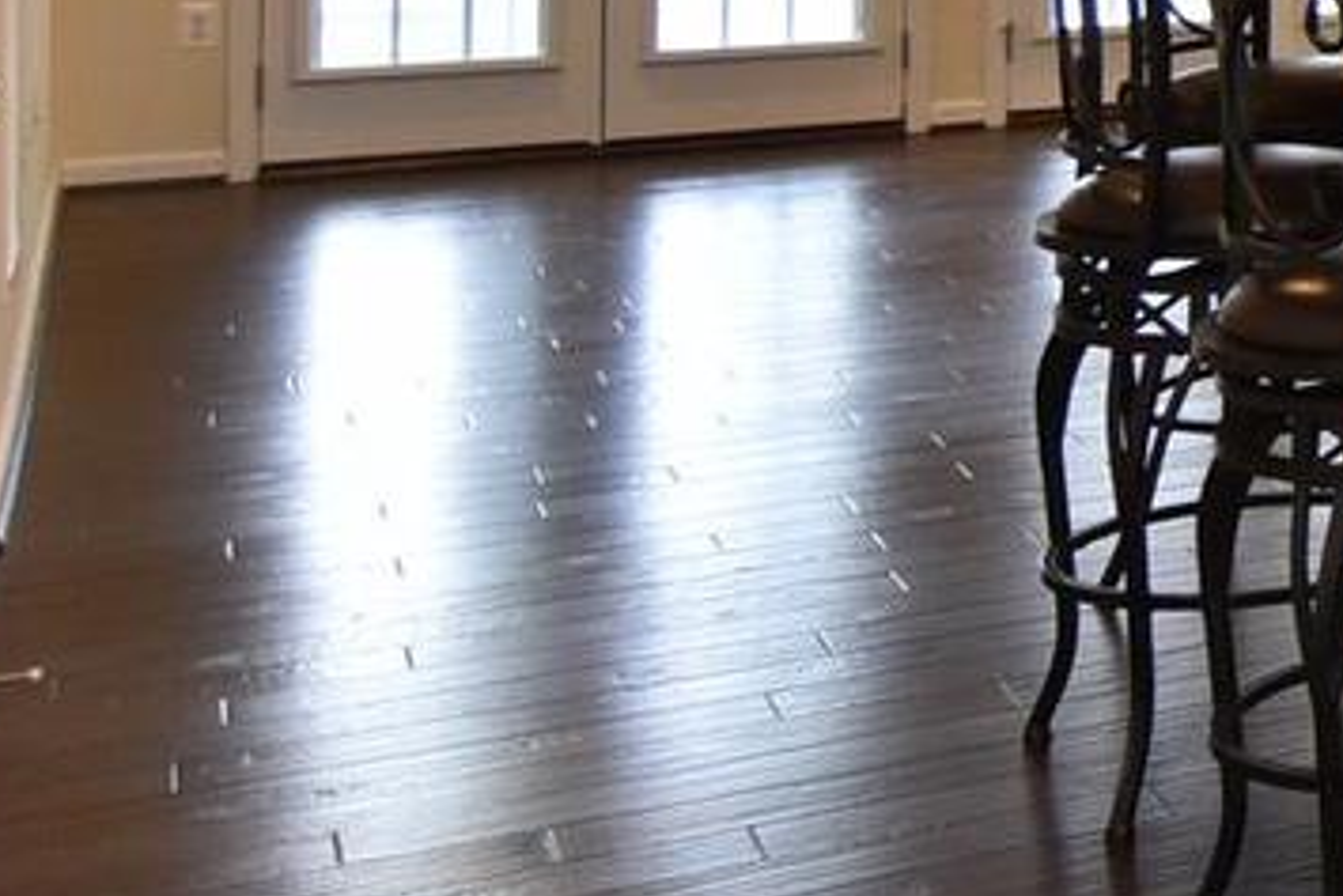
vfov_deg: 17.4
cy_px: -321
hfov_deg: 19.2
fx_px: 2724
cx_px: 2550
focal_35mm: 73
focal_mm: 12
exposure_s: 1/60
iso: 800
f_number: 5.6
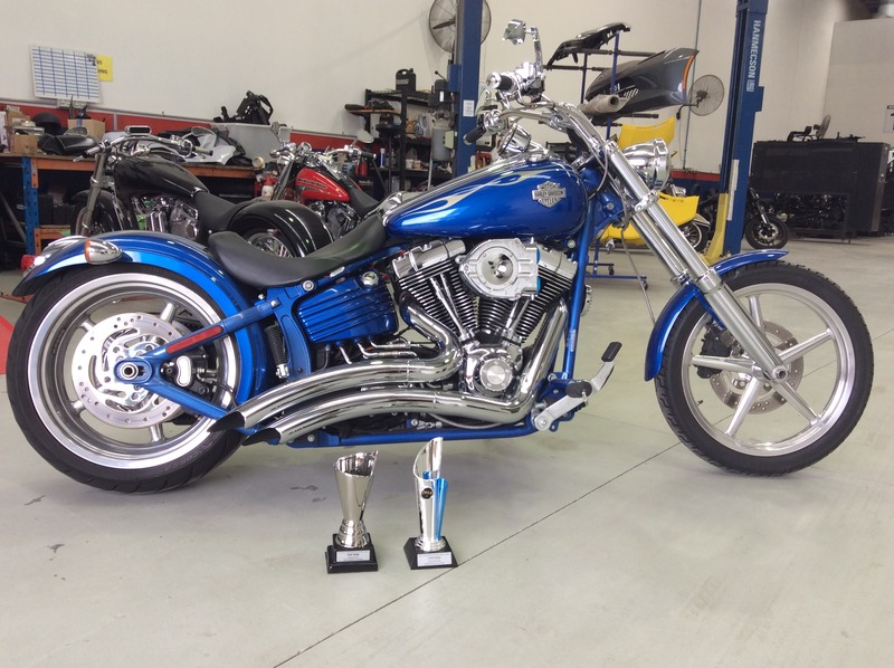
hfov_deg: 56.9
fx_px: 825
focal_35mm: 32
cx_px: 447
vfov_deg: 44.1
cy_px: 334
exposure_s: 1/33
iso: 32
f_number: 2.4
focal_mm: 3.3
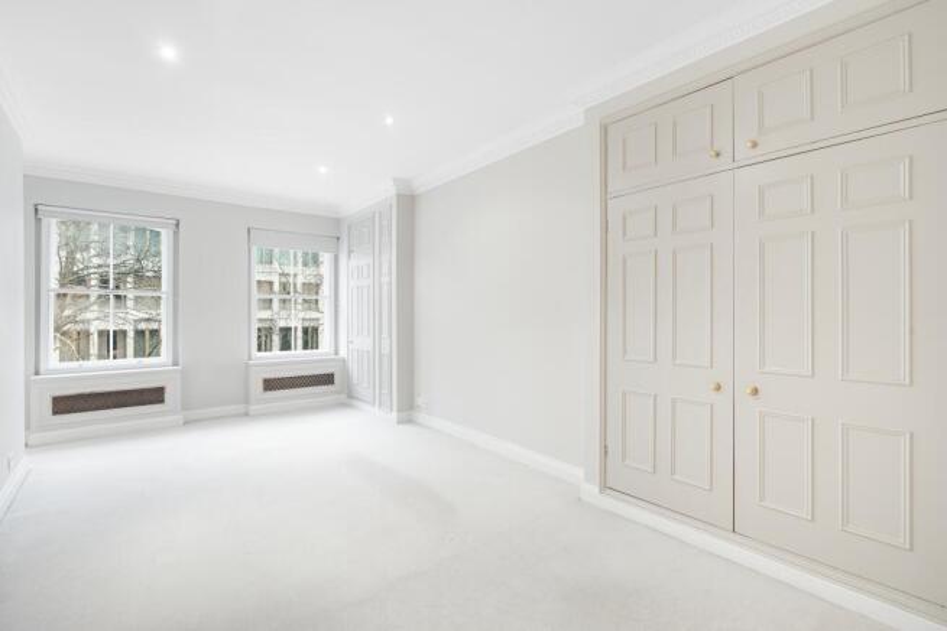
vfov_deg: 73.8
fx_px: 421
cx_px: 474
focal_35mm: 16
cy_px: 316
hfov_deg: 96.7
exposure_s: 1/3
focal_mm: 16
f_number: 8
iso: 320
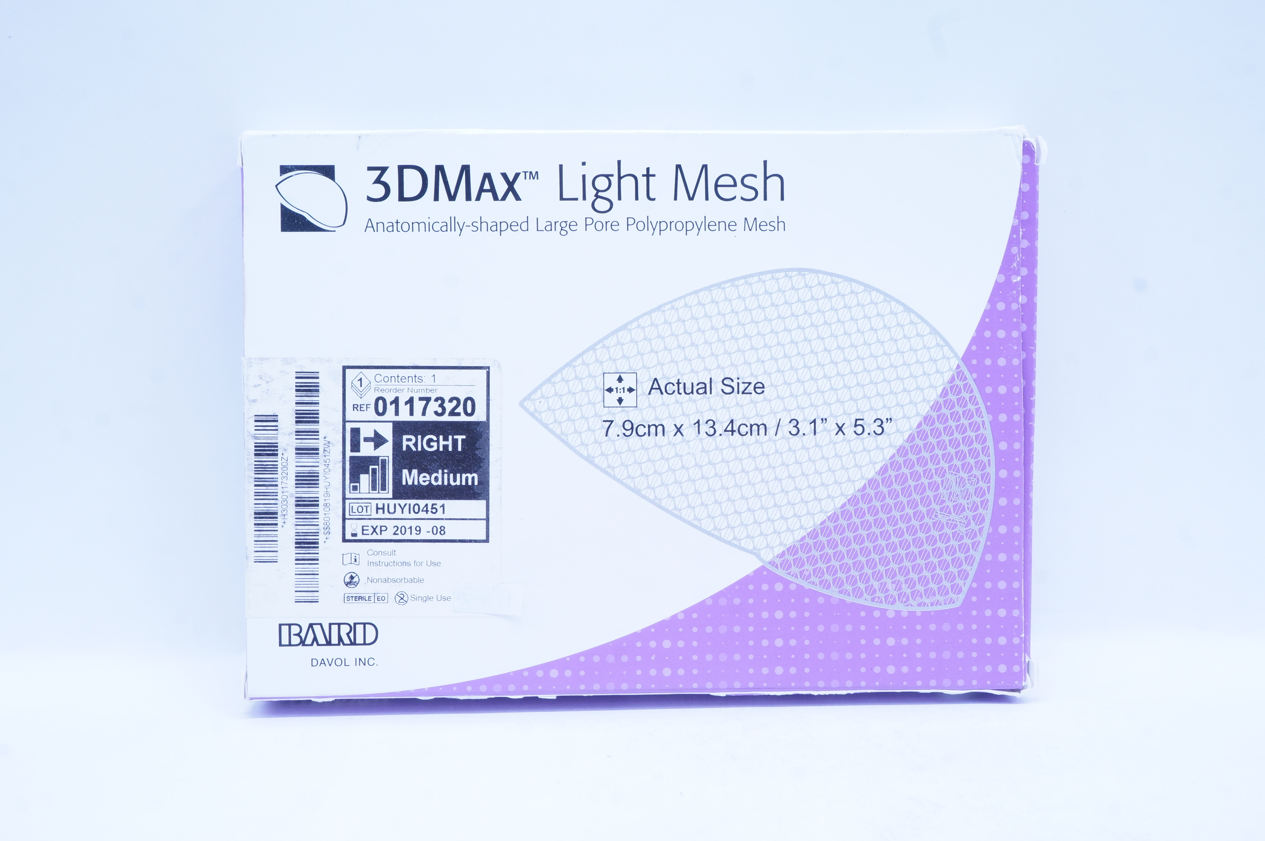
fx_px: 1422
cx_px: 632
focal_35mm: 40
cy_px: 420
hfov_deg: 48.0
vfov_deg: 32.9
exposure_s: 1/10
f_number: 13
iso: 400
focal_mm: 27
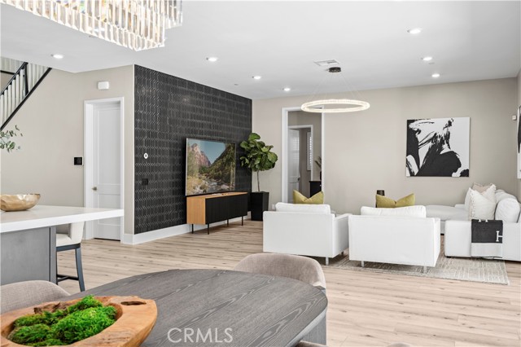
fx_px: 434
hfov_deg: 62.0
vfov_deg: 43.6
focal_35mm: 30
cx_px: 260
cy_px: 174
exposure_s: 1/20
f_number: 9
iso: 320
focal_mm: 30
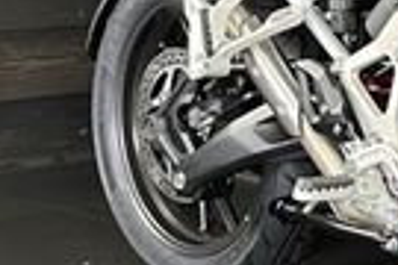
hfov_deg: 13.8
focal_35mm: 128
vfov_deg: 10.6
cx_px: 772
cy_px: -15
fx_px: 1415
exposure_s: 1/33
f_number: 1.6
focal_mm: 4.2
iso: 400
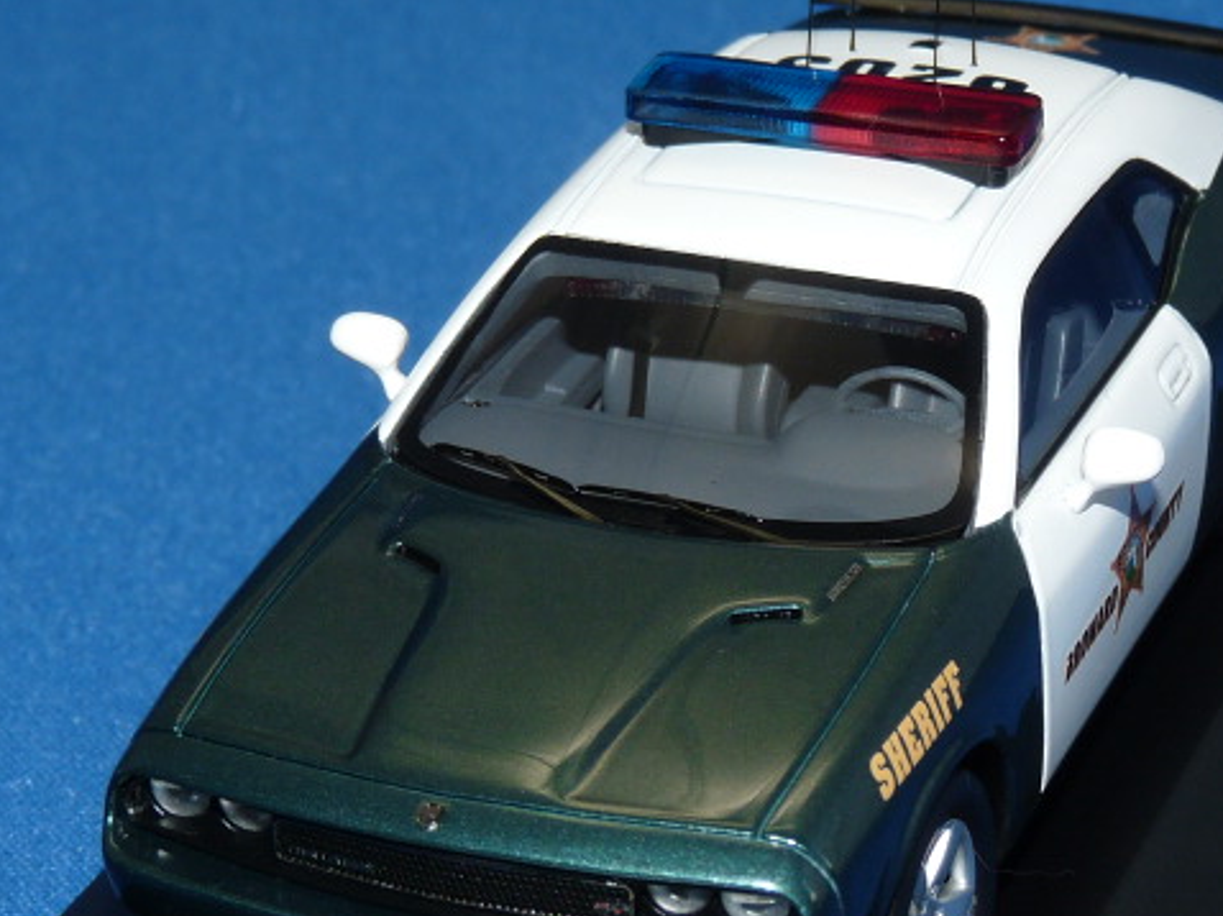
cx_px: 768
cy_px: 525
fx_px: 5156
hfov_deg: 13.5
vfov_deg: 10.2
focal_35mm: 146
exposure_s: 1/60
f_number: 4
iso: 100
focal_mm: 11.1
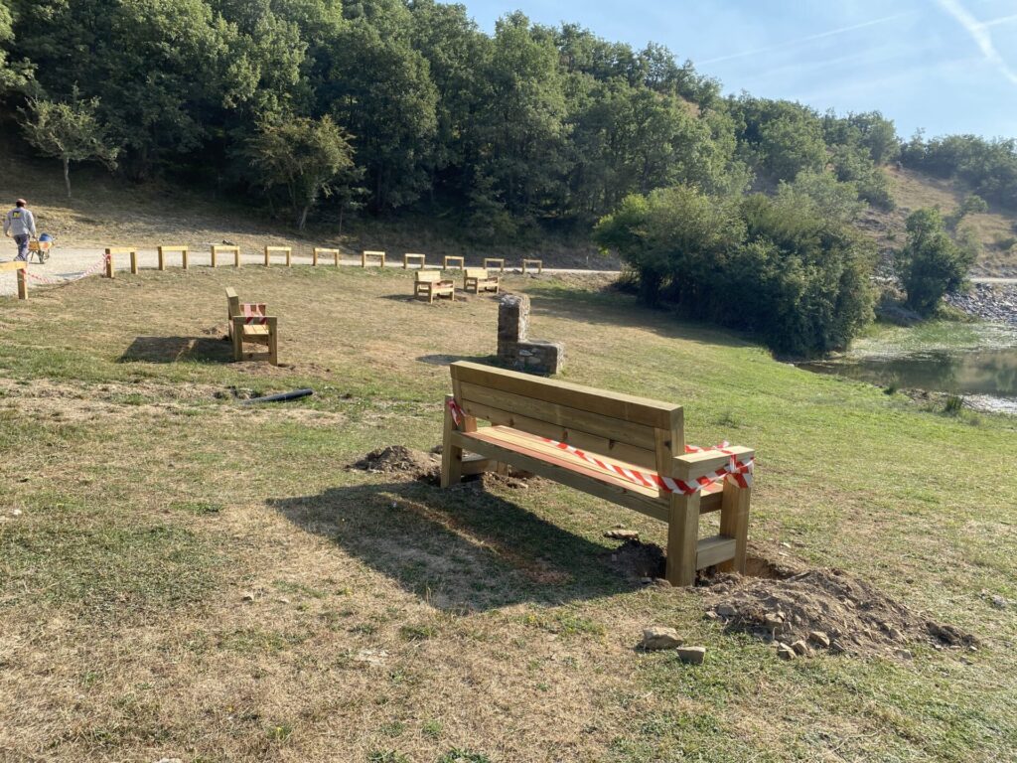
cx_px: 508
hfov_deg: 67.3
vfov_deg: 53.1
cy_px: 382
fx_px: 764
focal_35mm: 26
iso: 32
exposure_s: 1/1147
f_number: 1.8
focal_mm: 4.25
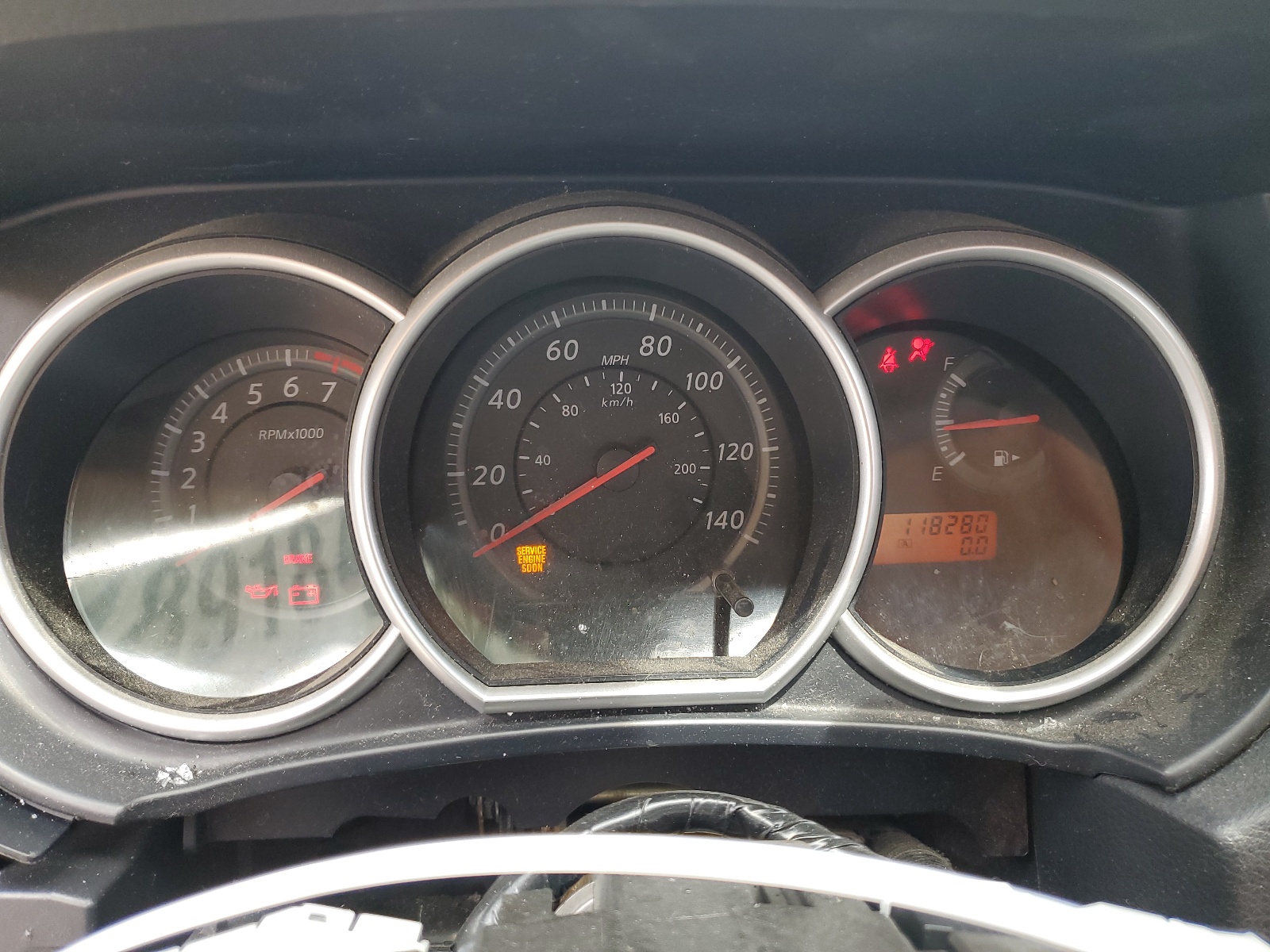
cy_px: 476
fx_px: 954
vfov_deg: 53.1
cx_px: 635
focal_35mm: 26
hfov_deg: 67.3
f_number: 1.5
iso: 64
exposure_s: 1/120
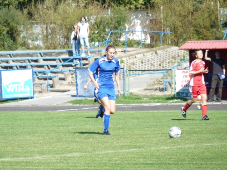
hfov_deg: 5.6
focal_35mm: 352
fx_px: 2308
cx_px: 114
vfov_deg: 4.2
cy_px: 85
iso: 100
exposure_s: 1/500
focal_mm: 62.5
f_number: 3.7
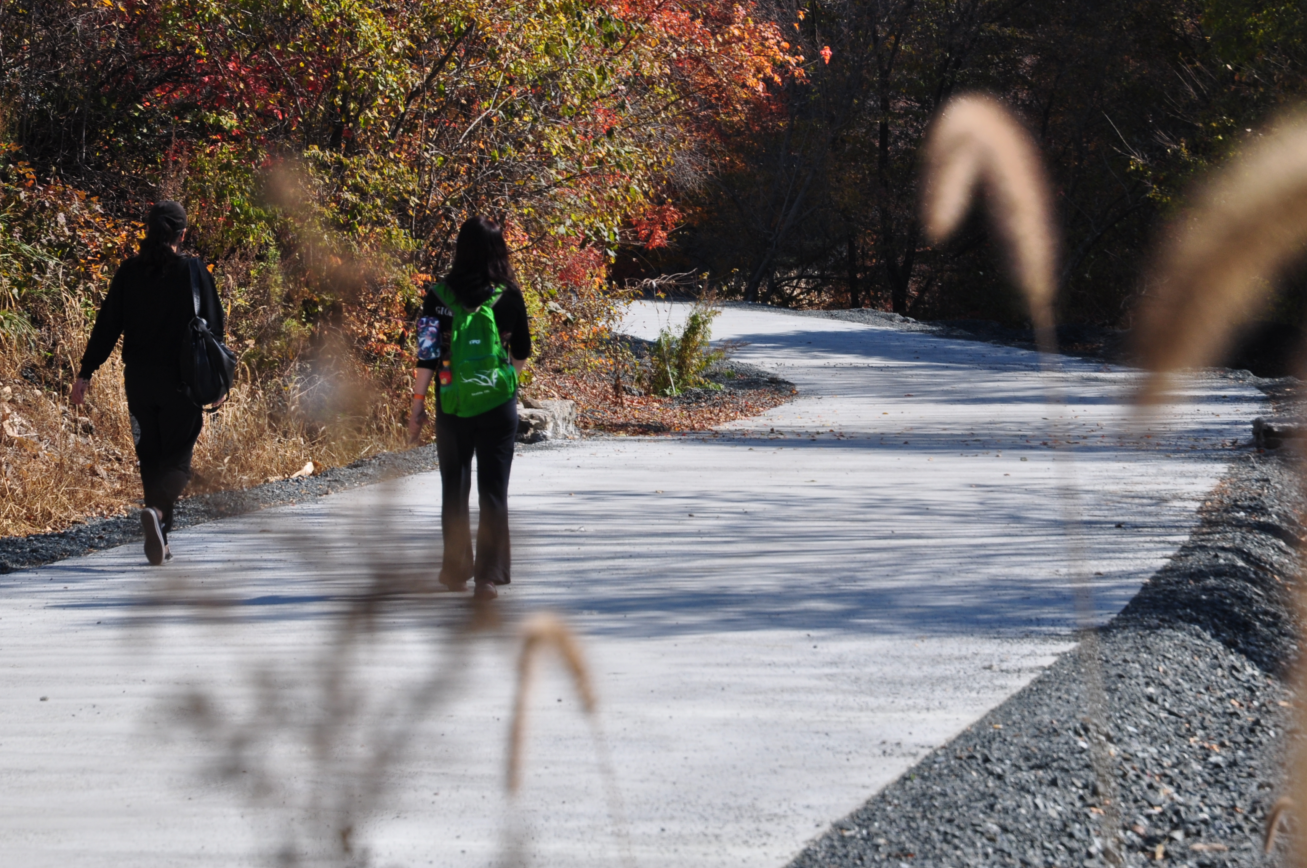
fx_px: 5439
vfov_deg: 9.1
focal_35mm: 150
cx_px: 676
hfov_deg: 13.7
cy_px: 391
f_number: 10
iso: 200
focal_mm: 80
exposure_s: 1/250
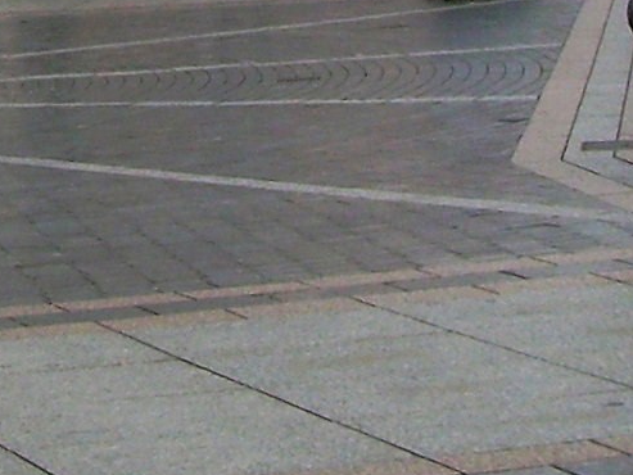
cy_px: -584
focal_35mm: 175
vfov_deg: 8.0
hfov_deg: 11.1
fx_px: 3201
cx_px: -132
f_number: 4.6
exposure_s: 1/354
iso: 50
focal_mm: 6.3
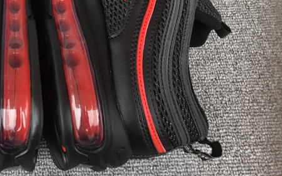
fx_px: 507
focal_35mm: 66
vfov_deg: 18.7
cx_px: 1
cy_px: -30
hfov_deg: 29.1
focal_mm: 3.3
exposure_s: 1/100
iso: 32
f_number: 2.4
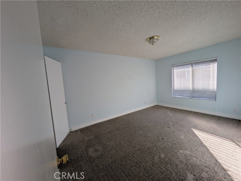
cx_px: 120
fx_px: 97
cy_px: 90
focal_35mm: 14
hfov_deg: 102.1
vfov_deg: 85.7
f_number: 2.2
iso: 49
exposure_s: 1/307
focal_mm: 1.83
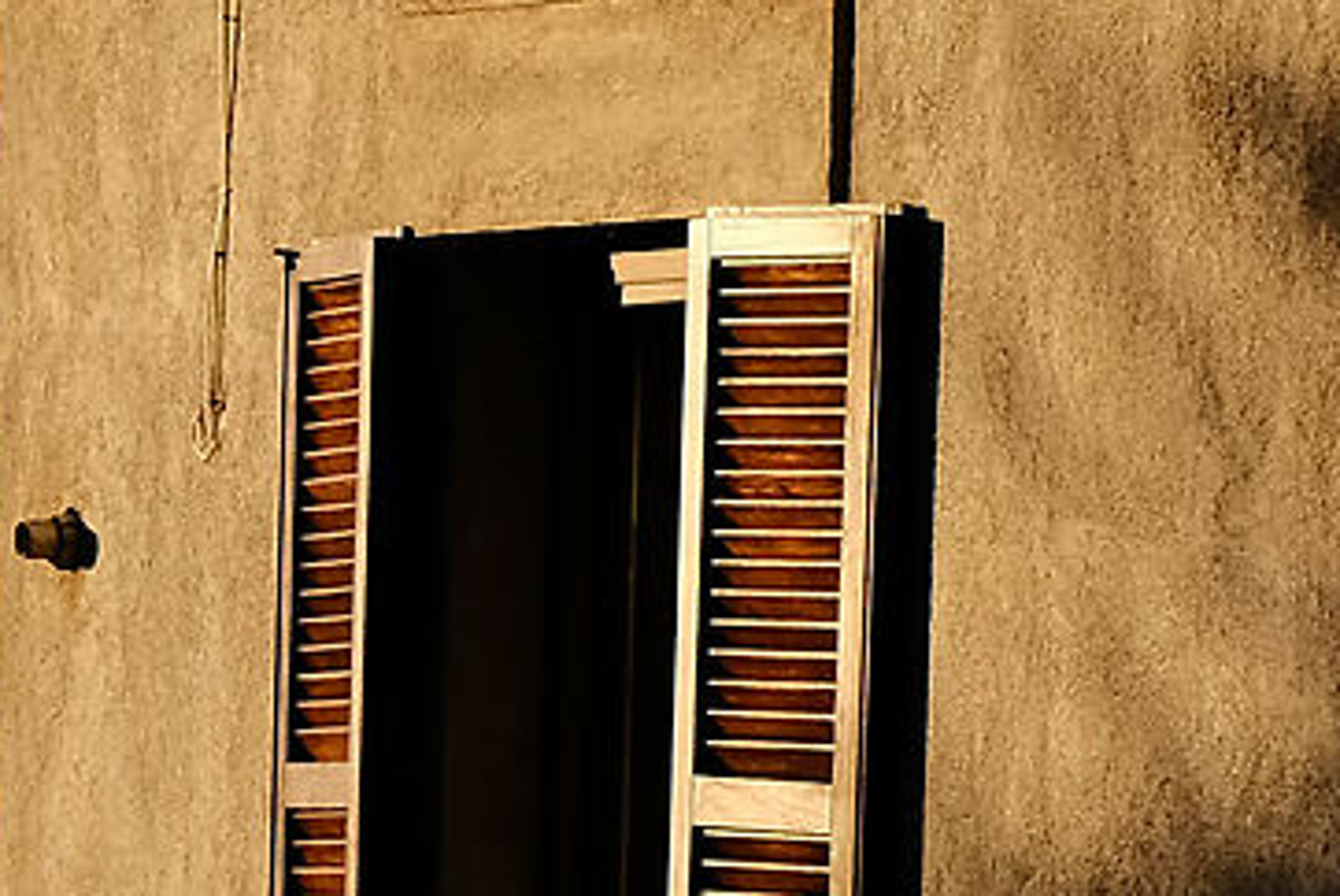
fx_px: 13075
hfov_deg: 5.6
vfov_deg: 3.9
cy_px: 1081
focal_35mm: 351
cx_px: -2121
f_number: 6.4
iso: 400
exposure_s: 1/640
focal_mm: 35
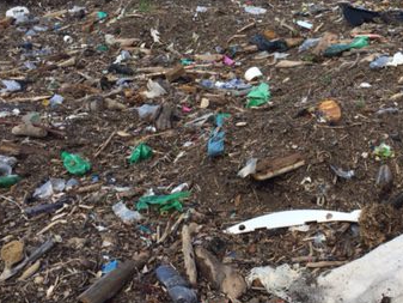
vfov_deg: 26.3
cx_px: 293
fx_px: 641
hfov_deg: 34.3
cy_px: 89
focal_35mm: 55
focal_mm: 4.15
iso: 32
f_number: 2.2
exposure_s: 1/1721
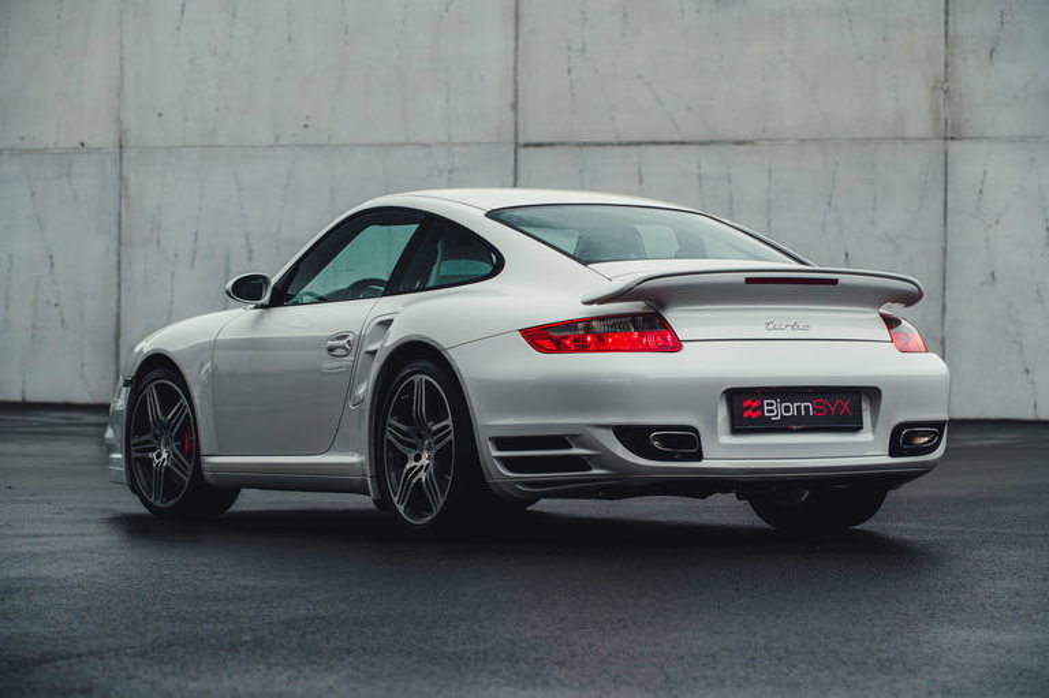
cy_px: 349
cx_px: 524
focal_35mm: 116
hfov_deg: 17.7
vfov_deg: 11.8
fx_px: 3378
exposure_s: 1/200
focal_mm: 116
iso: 800
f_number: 5.6
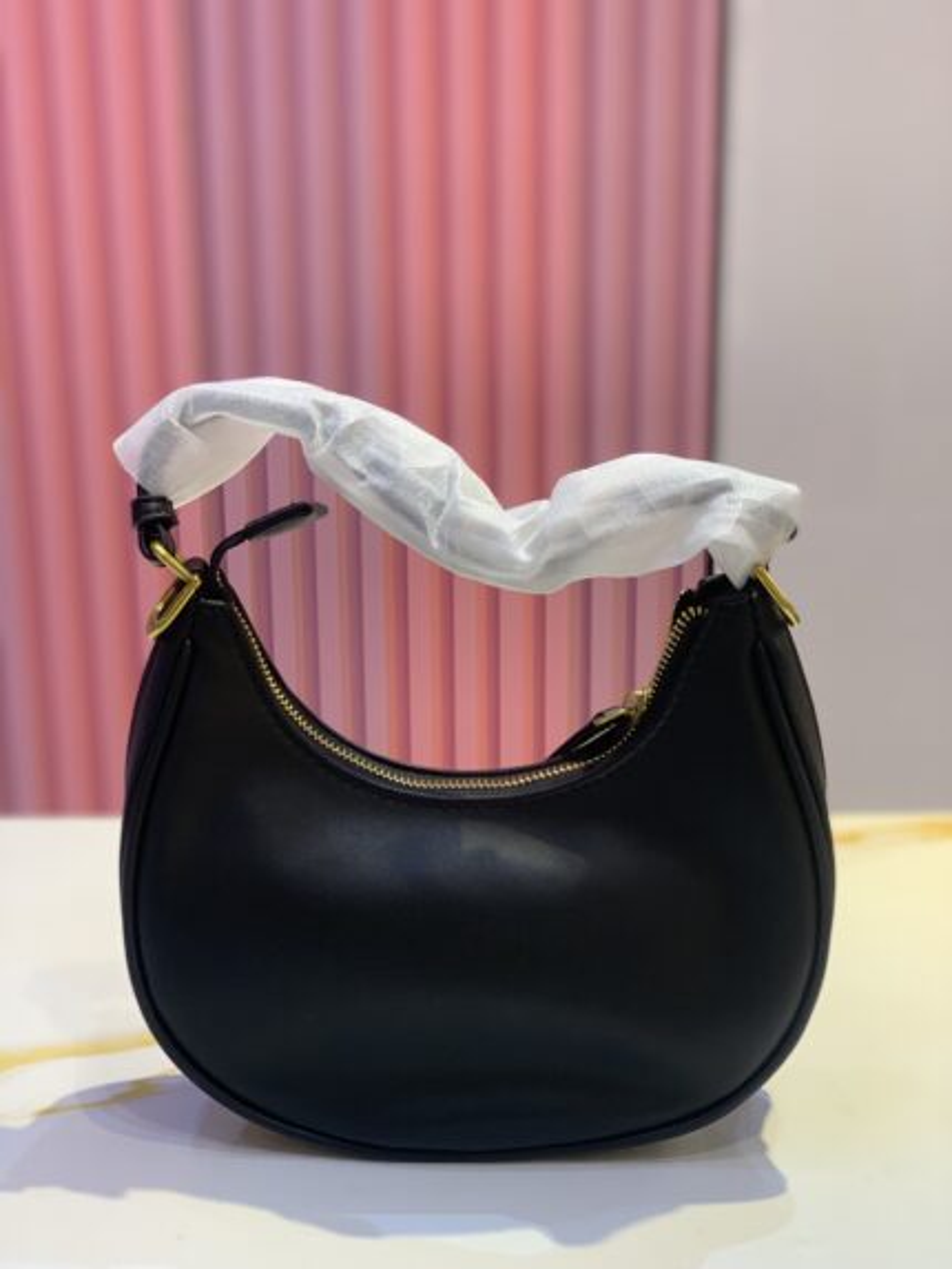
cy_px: 634
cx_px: 476
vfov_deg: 36.8
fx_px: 1906
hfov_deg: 28.0
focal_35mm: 52
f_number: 2.4
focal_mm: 6
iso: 100
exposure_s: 1/100
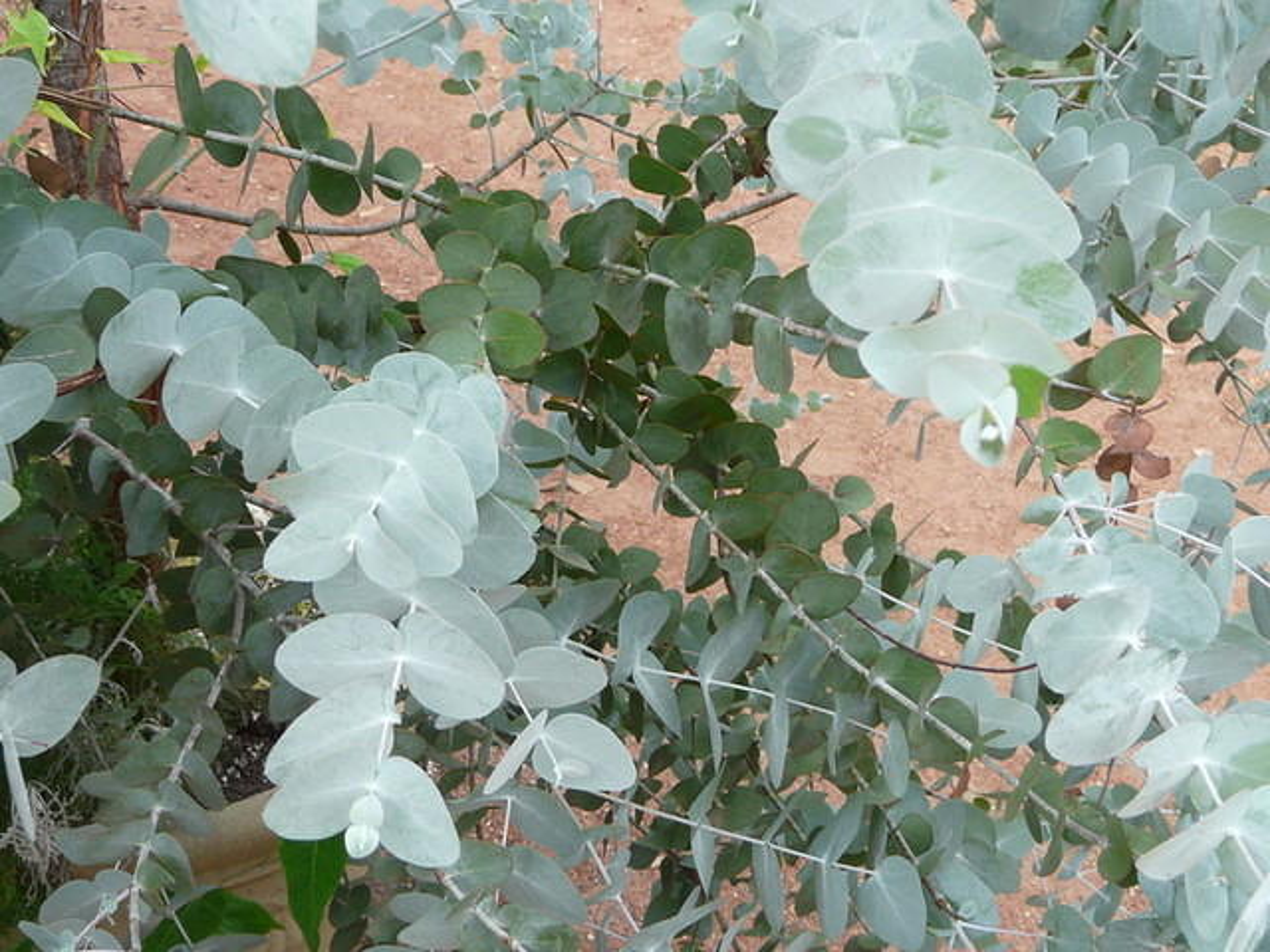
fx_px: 1724
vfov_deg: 30.9
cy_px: 476
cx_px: 635
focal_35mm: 47
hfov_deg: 40.4
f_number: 3.6
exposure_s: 1/100
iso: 100
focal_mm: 6.1
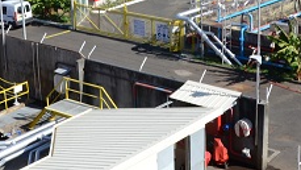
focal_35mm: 80
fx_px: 639
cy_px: 37
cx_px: 175
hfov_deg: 26.5
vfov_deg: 15.0
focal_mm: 18
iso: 100
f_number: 14
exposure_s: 1/80
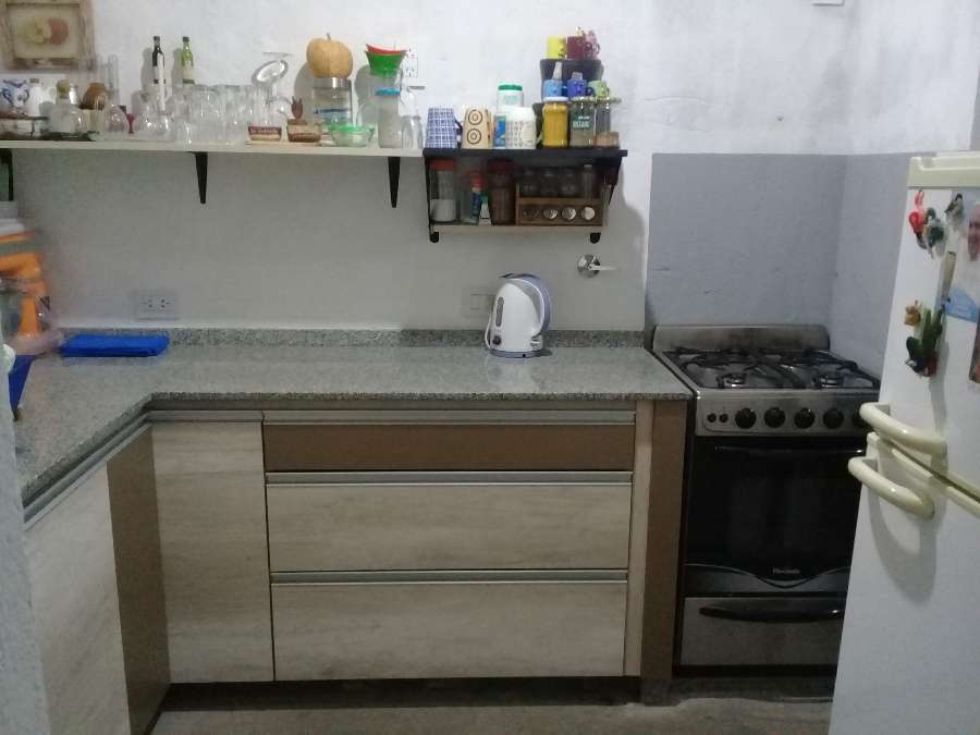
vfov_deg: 45.4
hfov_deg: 58.4
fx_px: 878
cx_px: 490
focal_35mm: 31
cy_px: 368
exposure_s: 1/17
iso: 400
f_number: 2.2
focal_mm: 3.3
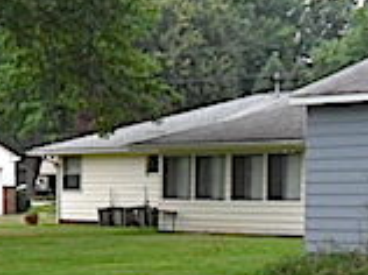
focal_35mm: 142
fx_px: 1507
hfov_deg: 12.7
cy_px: 401
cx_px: -296
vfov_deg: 10.1
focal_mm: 6.3
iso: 80
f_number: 3
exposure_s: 1/180
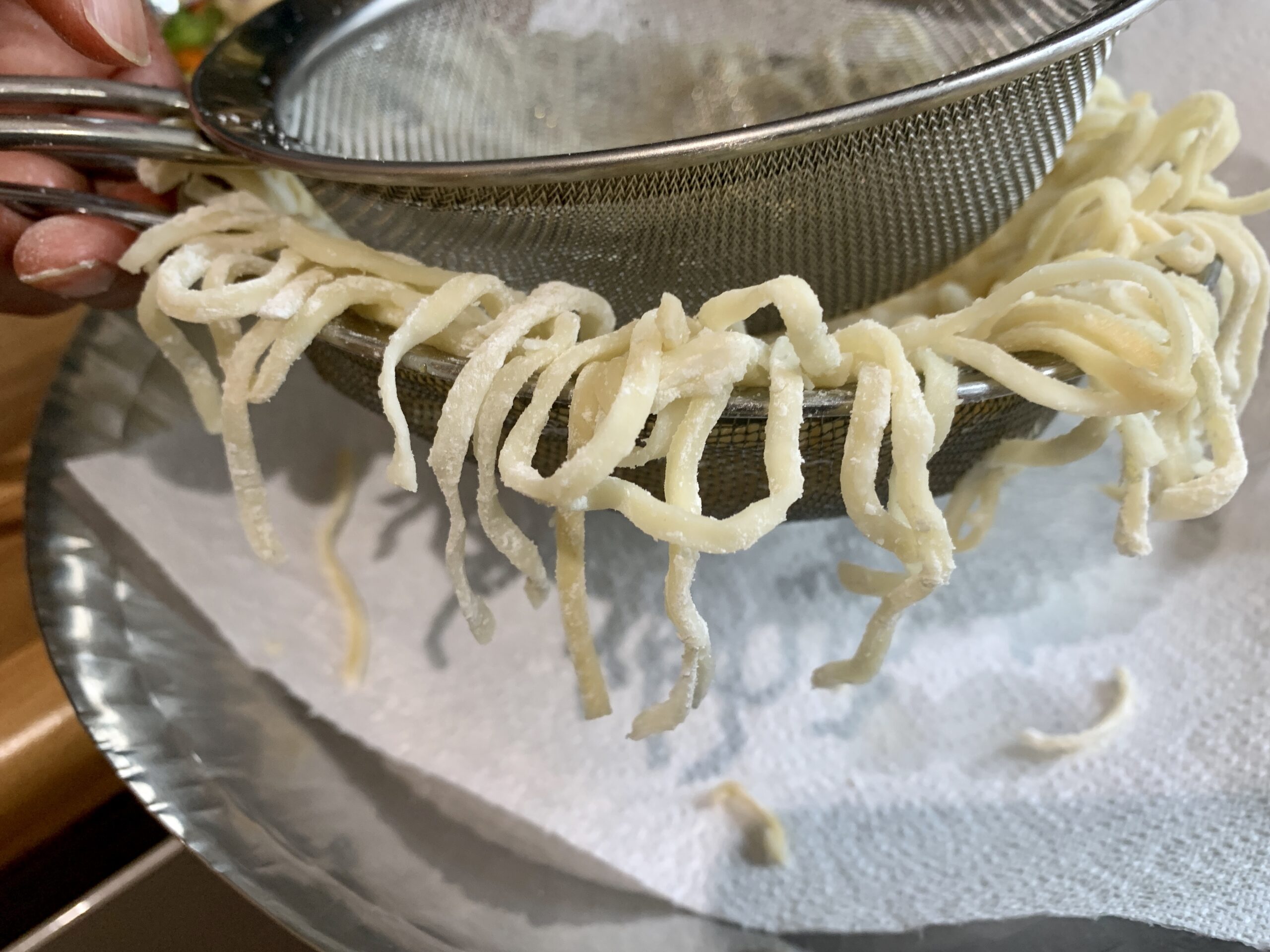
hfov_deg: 67.3
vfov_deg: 53.1
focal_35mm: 26
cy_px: 476
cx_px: 635
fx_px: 954
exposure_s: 1/50
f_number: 1.8
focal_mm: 4.25
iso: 125
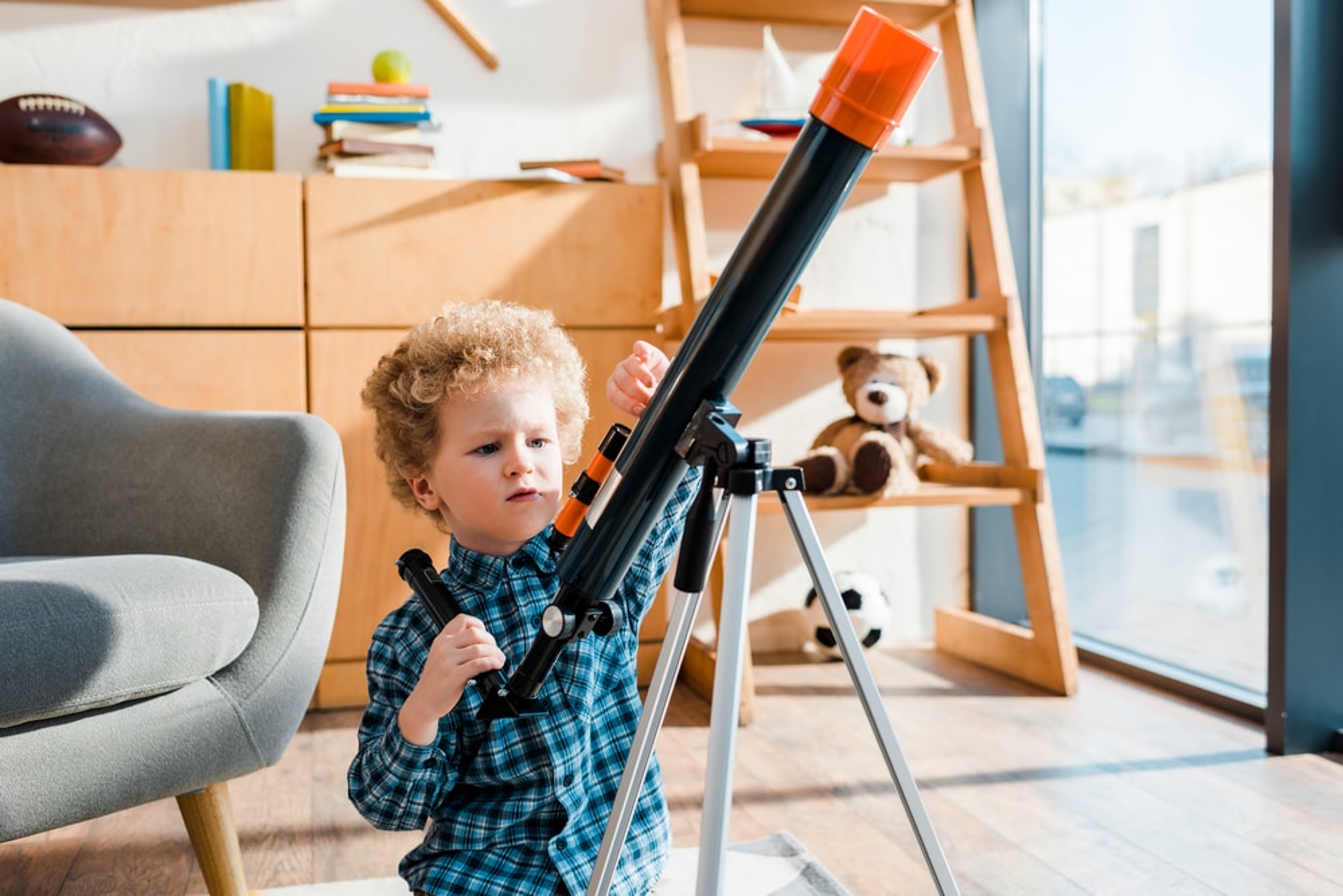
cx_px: 672
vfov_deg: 37.9
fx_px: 1306
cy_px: 448
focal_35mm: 35
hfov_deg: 54.4
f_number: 3.5
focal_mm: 35
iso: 100
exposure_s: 1/200
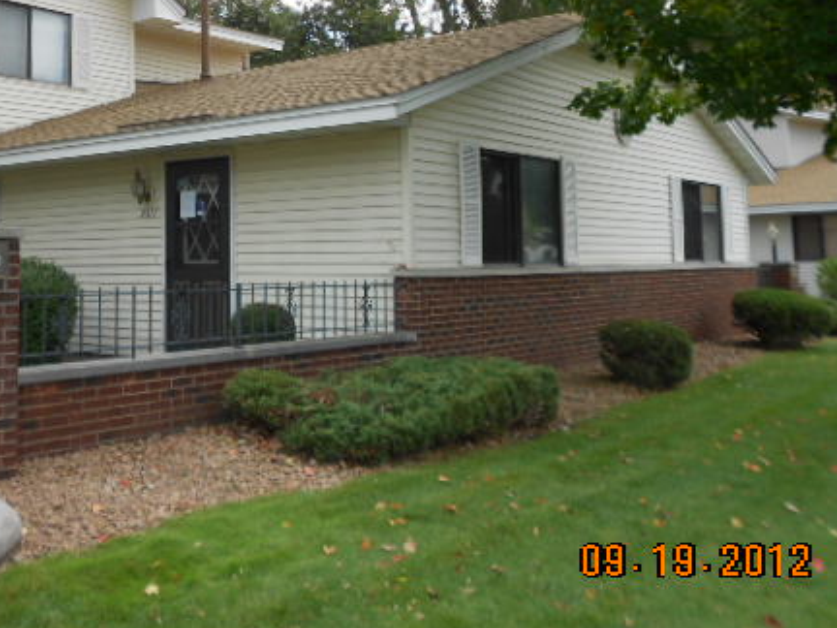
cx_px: 269
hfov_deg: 43.2
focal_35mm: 43
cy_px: 186
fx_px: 1040
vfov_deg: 33.2
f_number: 3.4
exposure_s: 1/320
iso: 80
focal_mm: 5.1
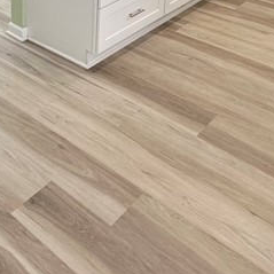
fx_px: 475
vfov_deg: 25.7
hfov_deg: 31.6
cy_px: -116
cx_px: 69
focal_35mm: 53
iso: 64
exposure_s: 1/120
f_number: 2.2
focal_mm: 2.22
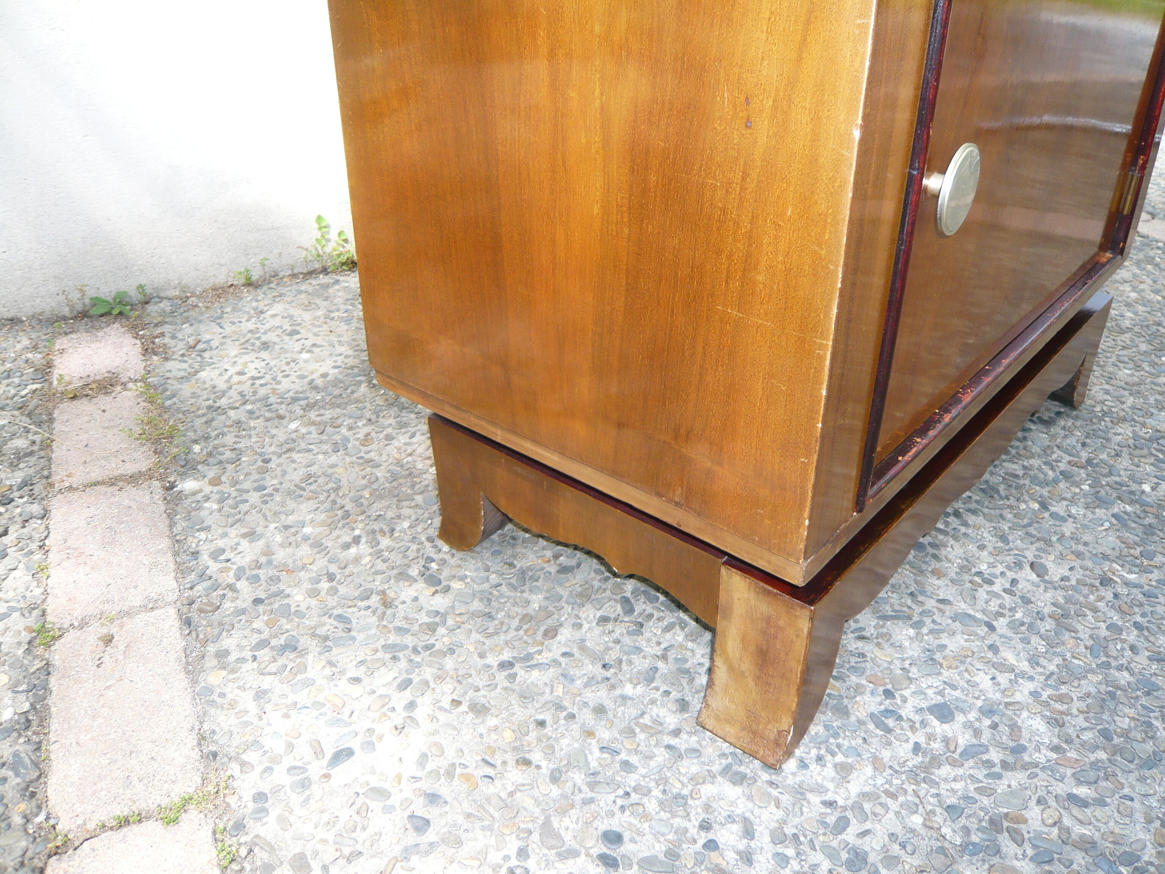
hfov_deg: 63.4
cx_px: 582
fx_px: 942
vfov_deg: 49.7
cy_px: 437
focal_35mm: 28
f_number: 2.8
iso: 100
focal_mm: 4.6
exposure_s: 1/400
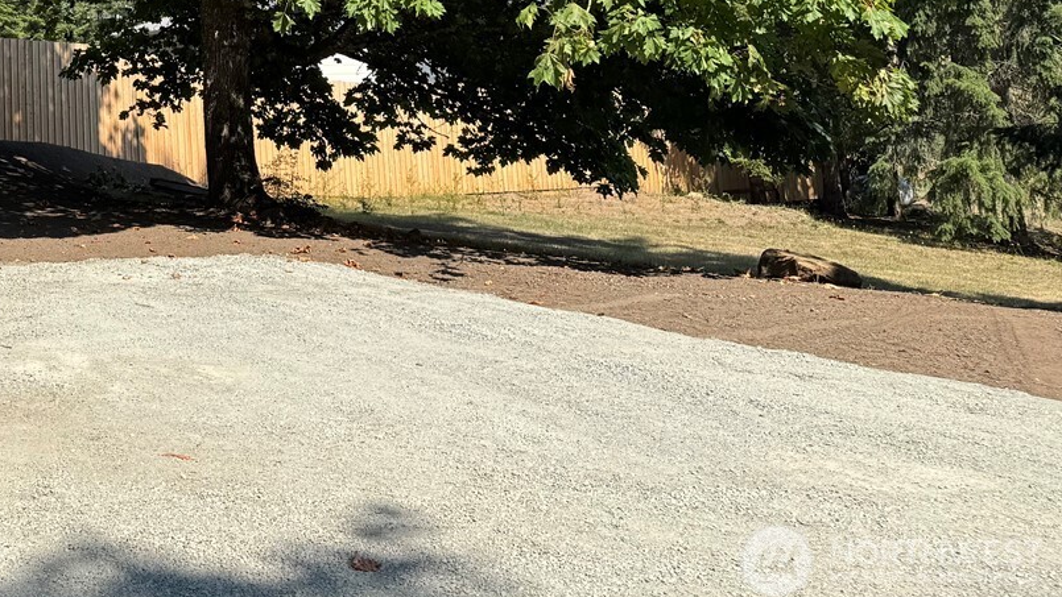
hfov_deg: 36.3
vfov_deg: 21.0
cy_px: -177
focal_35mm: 52
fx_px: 1464
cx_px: 28
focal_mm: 6.76
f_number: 1.78
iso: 80
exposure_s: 1/2041
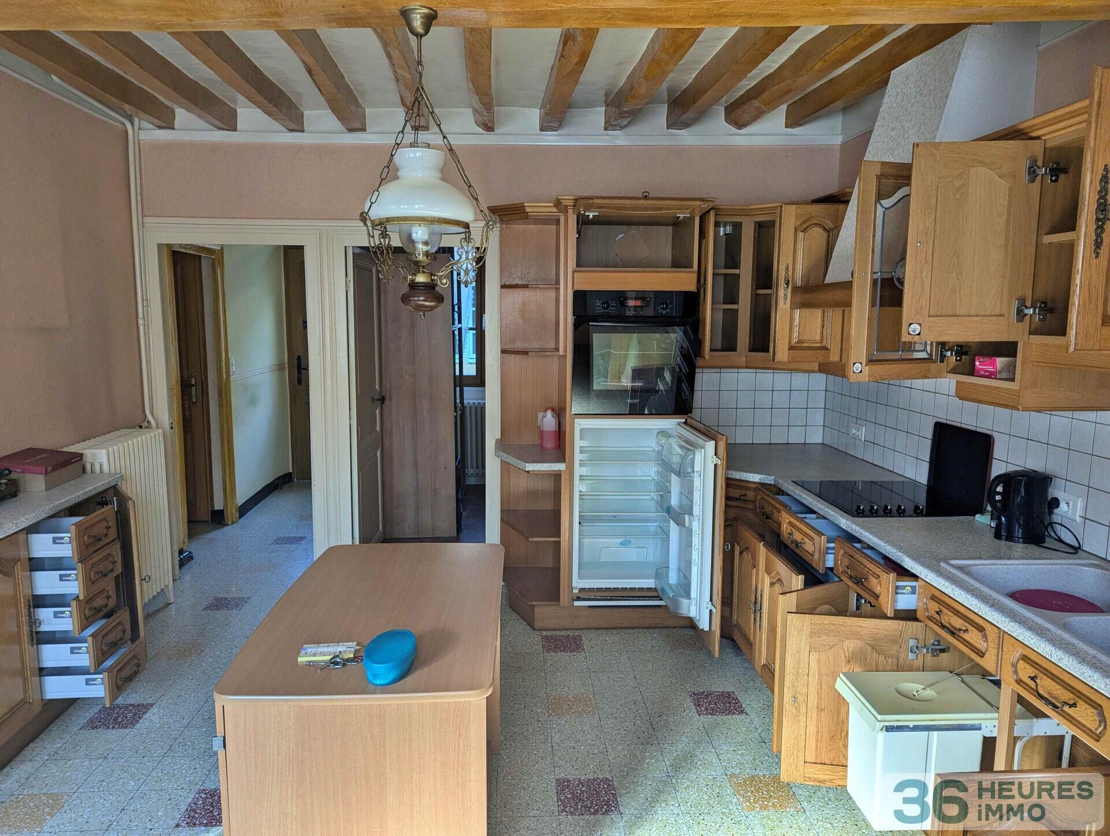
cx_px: 555
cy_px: 418
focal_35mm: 24
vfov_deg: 56.9
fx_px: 771
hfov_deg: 71.5
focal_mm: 6.81
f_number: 1.85
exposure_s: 1/73.7
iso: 38
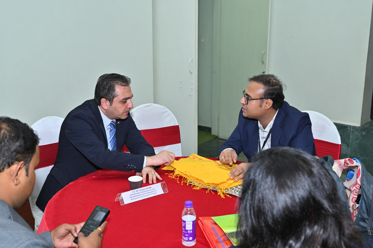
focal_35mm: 41
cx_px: 186
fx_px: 425
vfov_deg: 32.6
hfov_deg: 47.4
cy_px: 124
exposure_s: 1/200
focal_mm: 41
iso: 500
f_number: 5.6
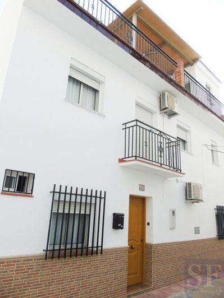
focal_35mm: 25
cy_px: 149
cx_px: 112
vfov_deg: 69.4
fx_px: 216
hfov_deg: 54.9
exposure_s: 1/320
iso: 80
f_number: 3.4
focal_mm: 4.4
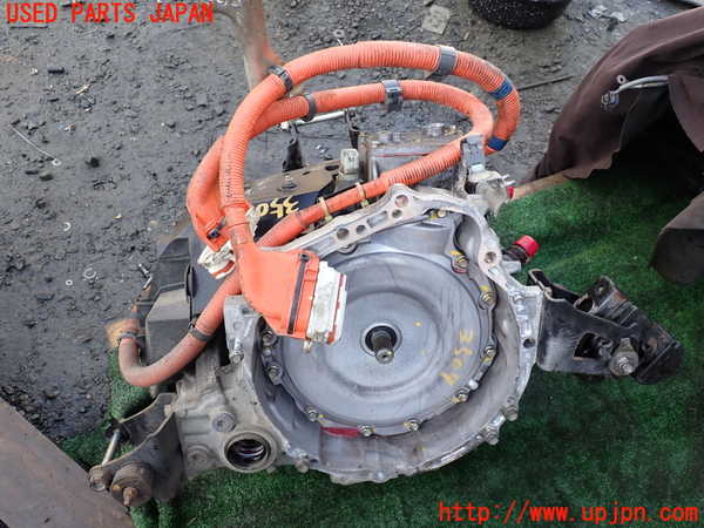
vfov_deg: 46.8
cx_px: 352
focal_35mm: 30
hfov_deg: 60.0
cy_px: 264
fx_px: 610
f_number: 3.2
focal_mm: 5.4
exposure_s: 1/80
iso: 100
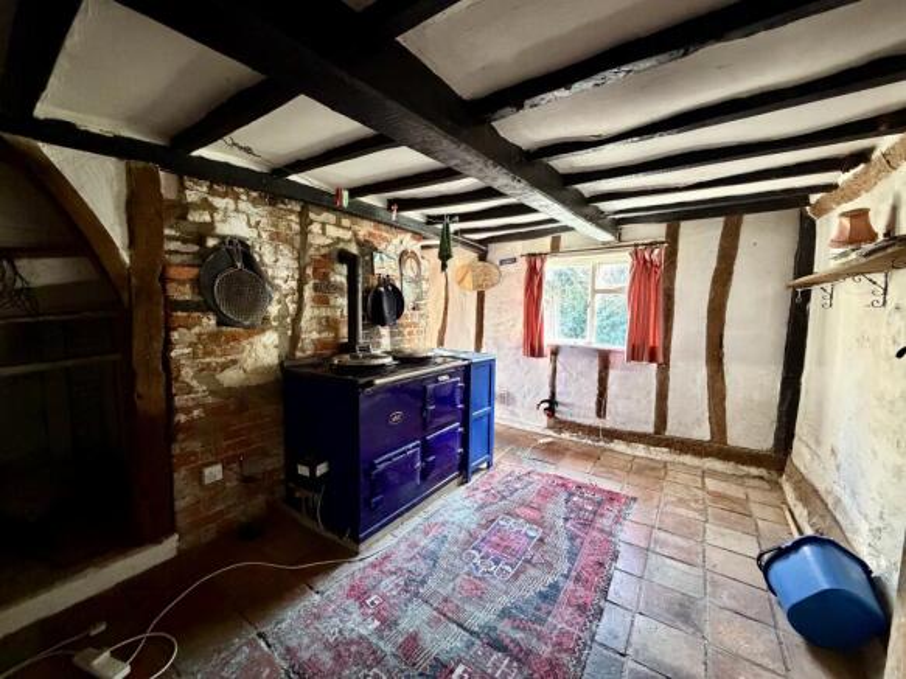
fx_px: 366
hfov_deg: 102.1
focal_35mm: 14
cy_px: 340
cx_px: 453
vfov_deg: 85.7
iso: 1000
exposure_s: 1/60
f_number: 2.2
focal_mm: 2.22
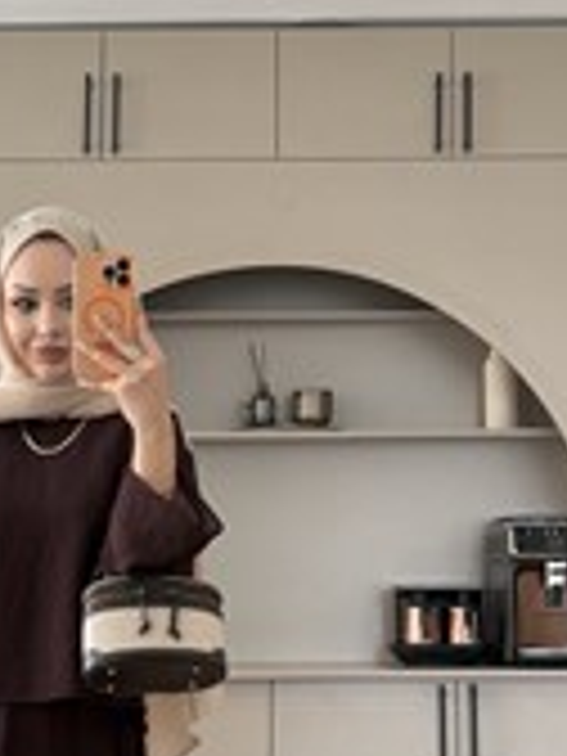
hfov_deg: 24.2
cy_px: 745
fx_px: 1289
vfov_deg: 30.5
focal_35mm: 59
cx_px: 63
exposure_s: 1/121
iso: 80
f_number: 1.78
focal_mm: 6.76
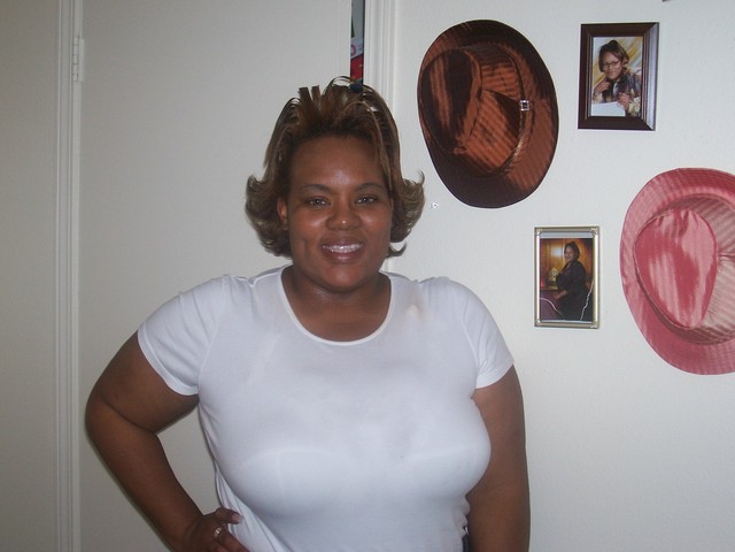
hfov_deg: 36.2
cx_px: 368
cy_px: 276
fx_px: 1125
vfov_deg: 27.5
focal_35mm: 53
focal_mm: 8.7
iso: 80
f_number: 3.2
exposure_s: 1/73.3
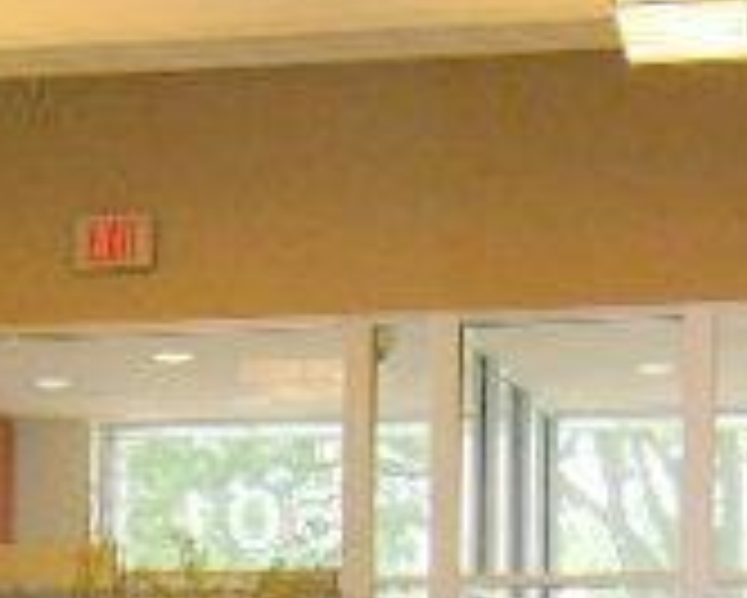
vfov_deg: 11.2
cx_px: 126
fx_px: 2920
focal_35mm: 132
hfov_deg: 14.5
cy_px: 926
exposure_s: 1/60
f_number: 2.8
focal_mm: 5.8
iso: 150
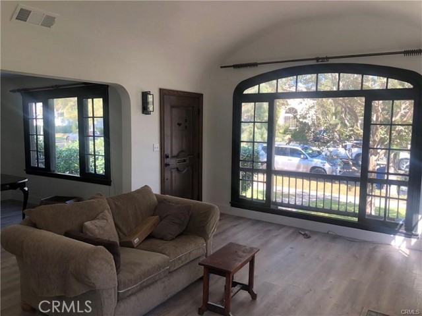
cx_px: 211
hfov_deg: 63.4
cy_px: 158
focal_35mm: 28
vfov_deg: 49.7
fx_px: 341
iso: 32
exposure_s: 1/120
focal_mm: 3.99
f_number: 1.8
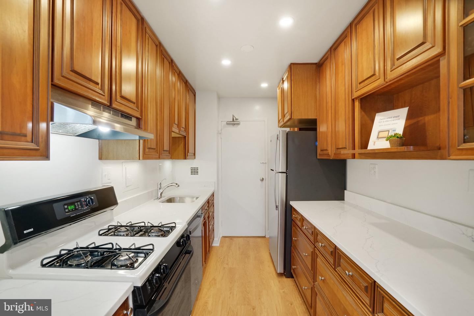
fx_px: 211
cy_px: 158
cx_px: 237
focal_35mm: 16
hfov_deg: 96.7
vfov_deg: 73.7
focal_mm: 16
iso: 1250
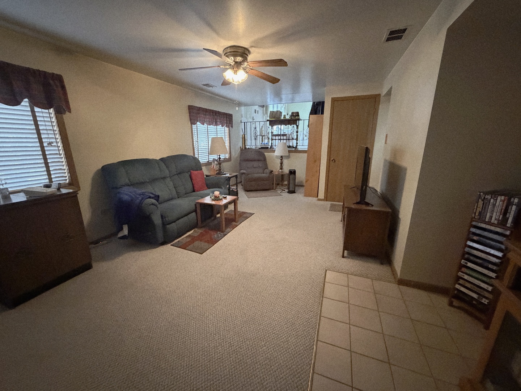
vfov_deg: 85.7
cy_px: 196
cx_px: 260
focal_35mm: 14
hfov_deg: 102.1
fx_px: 211
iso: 1250
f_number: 2.2
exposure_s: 1/40
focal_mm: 2.22
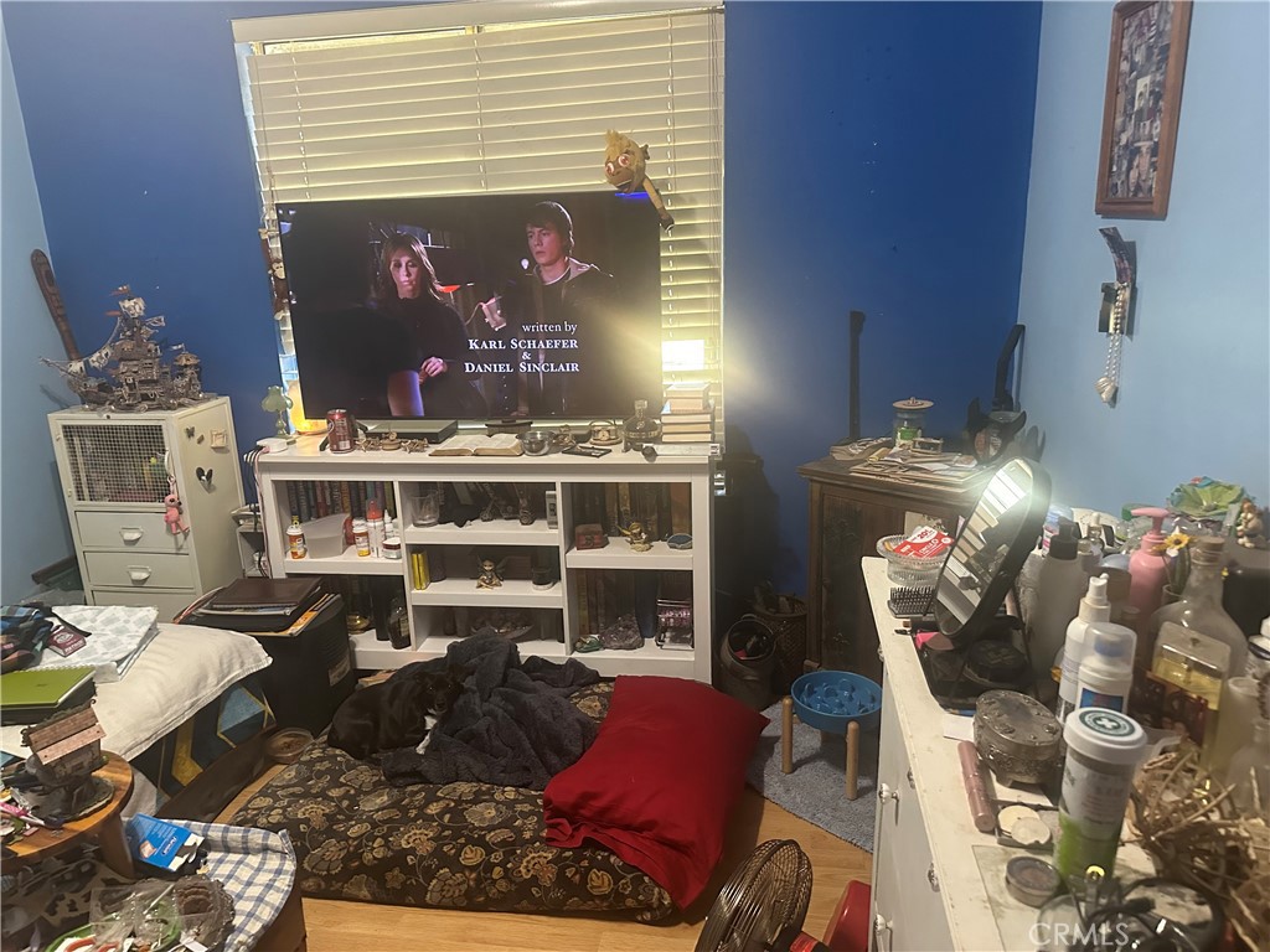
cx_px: 635
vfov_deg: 56.8
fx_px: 881
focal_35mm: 24
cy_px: 476
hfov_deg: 71.6
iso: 640
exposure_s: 1/60
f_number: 1.78
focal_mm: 6.86
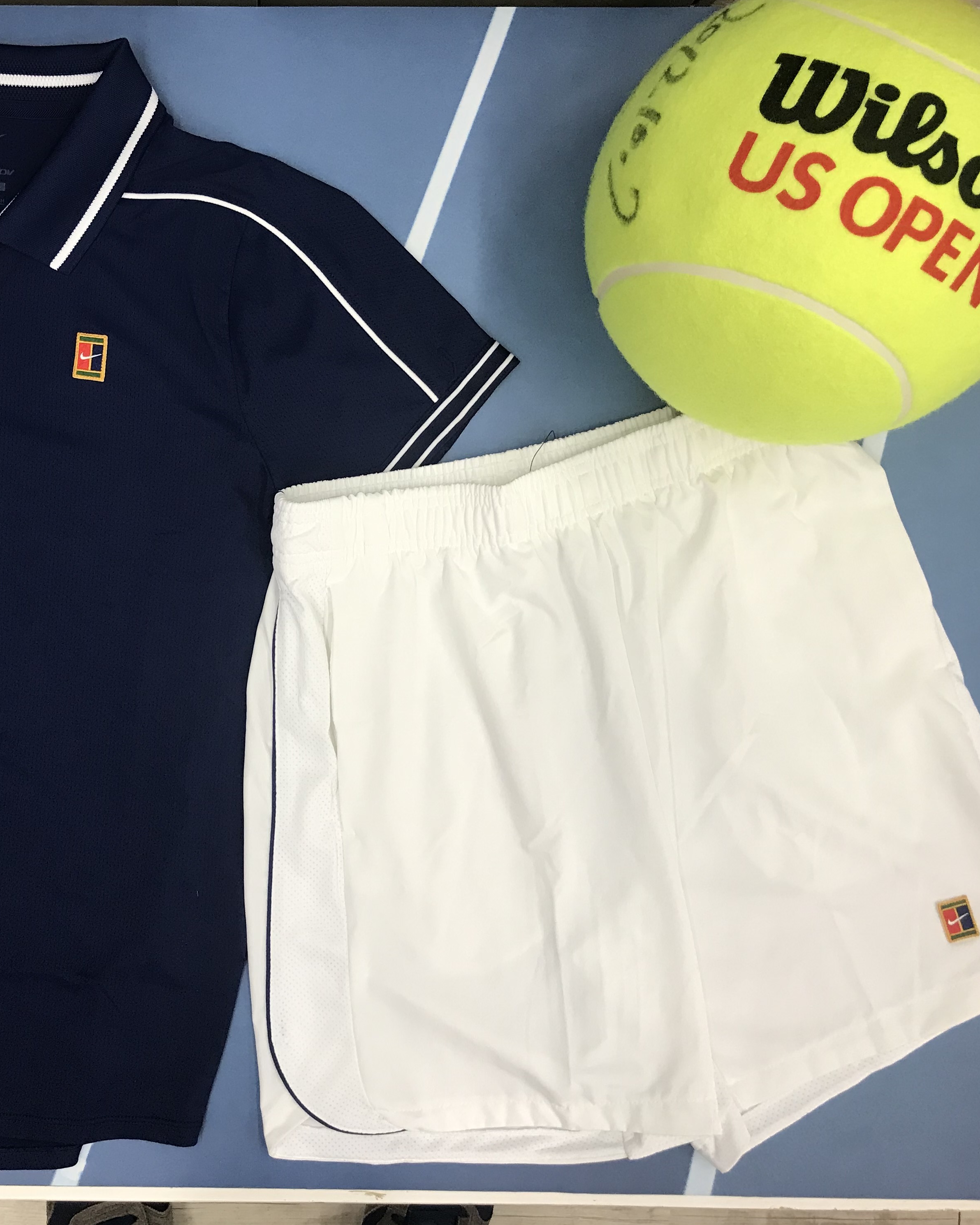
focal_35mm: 37
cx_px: 254
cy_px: 607
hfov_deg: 39.1
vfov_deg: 49.1
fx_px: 1341
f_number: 1.8
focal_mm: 3.99
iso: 25
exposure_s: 1/33
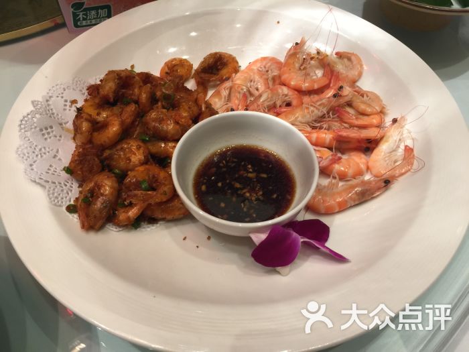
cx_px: 234
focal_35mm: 29
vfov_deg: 48.2
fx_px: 393
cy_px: 176
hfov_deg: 61.7
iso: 40
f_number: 2.2
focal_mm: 4.15
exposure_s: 1/15
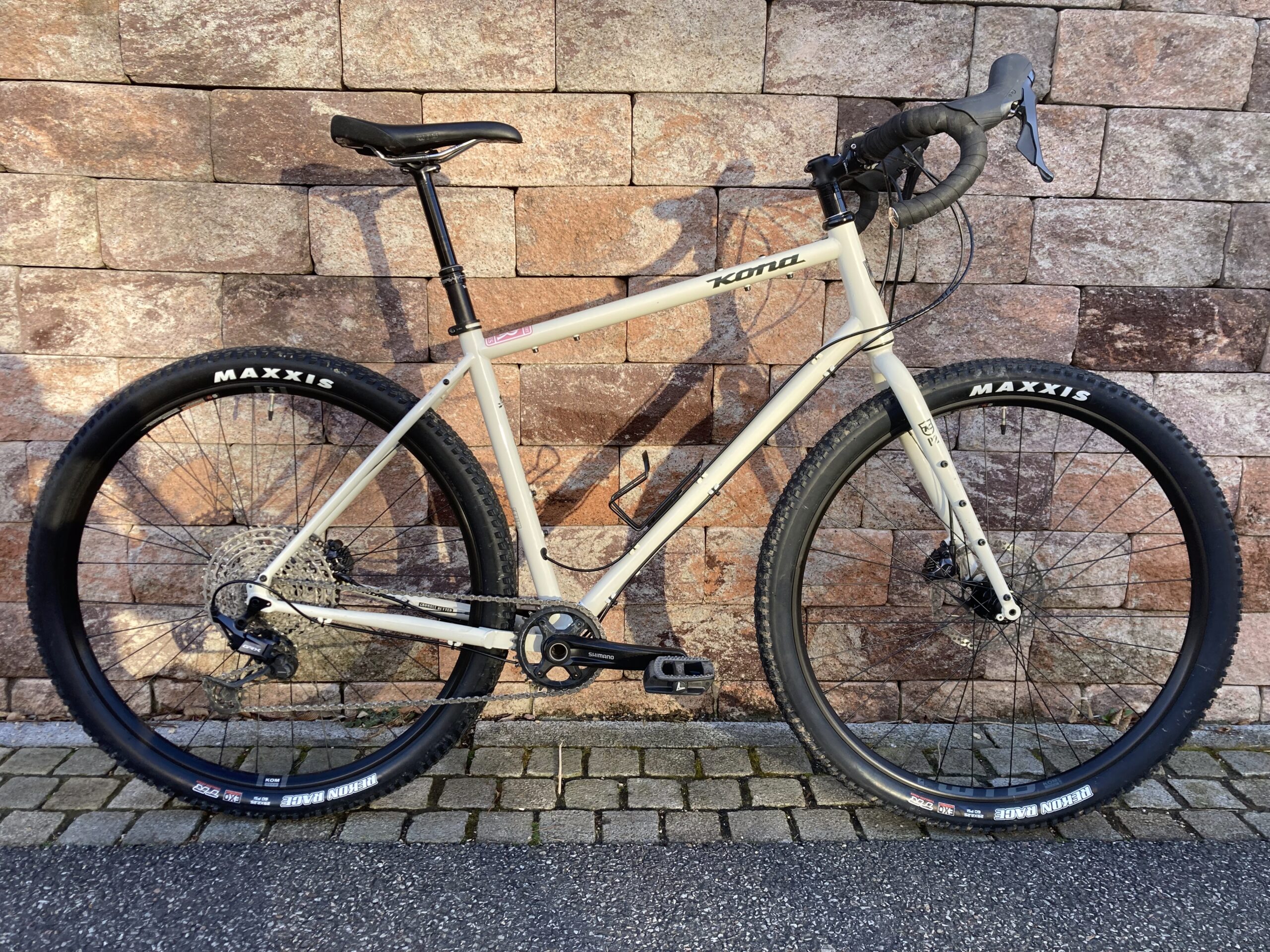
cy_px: 476
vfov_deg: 49.7
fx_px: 1027
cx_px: 635
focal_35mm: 28
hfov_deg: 63.4
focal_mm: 3.99
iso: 20
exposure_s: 1/121
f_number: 1.8
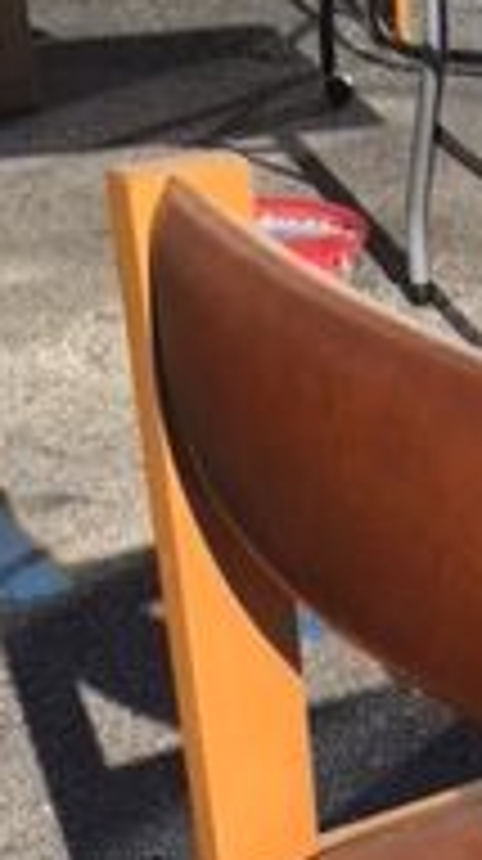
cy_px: 1346
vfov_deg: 17.8
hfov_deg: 10.9
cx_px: 752
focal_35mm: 106
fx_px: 2416
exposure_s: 1/1399
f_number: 2.2
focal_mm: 4.15
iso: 25
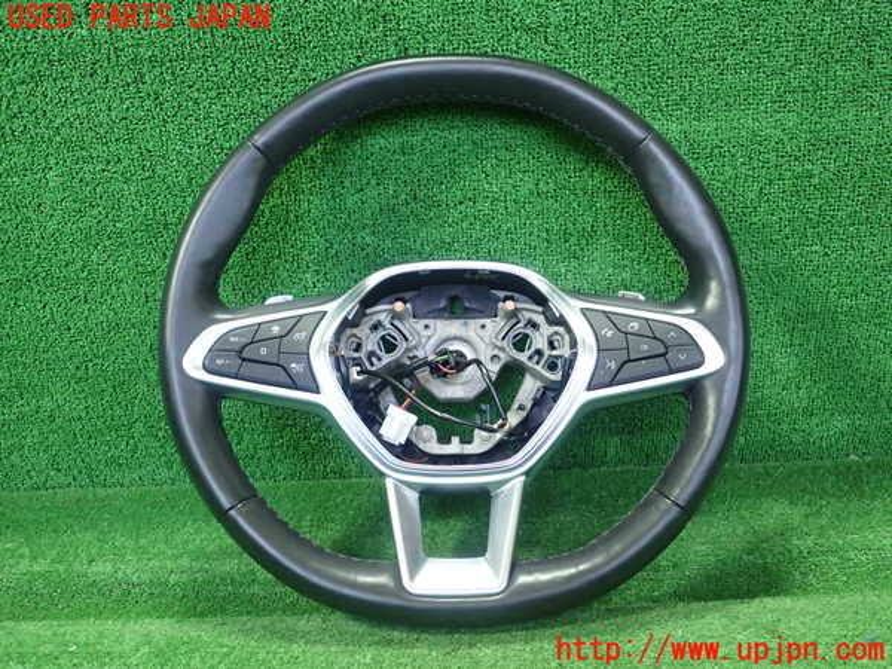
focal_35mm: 30
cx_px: 446
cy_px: 334
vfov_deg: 46.8
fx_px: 773
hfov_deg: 60.0
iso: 500
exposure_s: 1/125
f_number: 2.3
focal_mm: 5.5
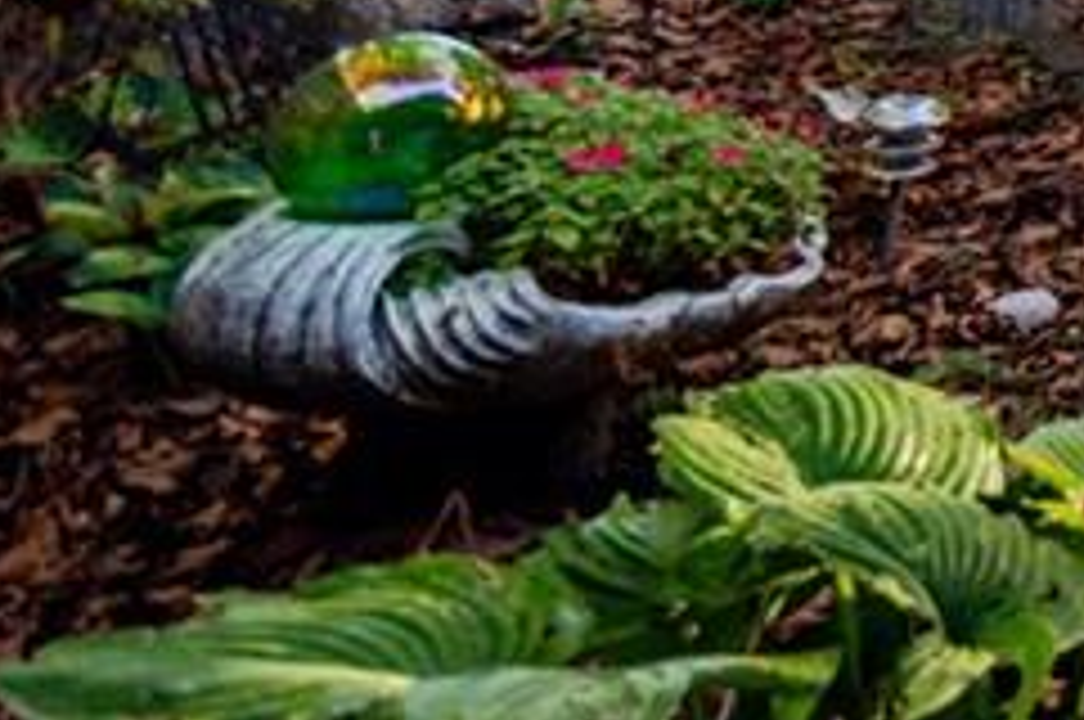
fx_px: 2045
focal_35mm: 68
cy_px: -551
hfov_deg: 18.4
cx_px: 2204
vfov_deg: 16.8
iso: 80
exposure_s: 1/640
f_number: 3.2
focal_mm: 16
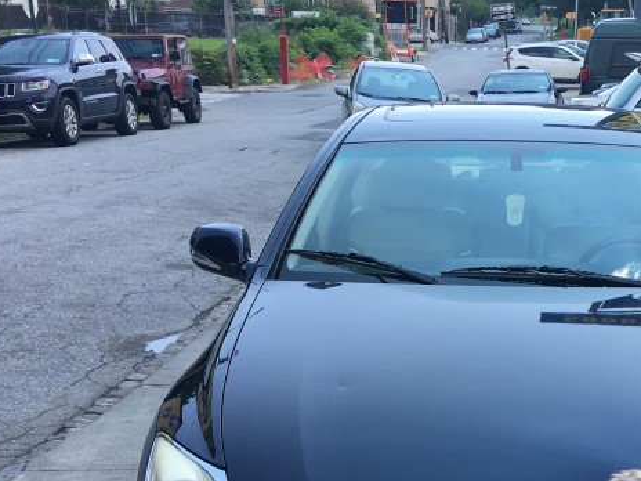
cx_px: 513
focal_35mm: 64
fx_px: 1185
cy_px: 438
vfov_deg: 22.3
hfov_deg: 29.6
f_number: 2.2
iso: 25
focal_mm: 4.15
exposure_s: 1/481
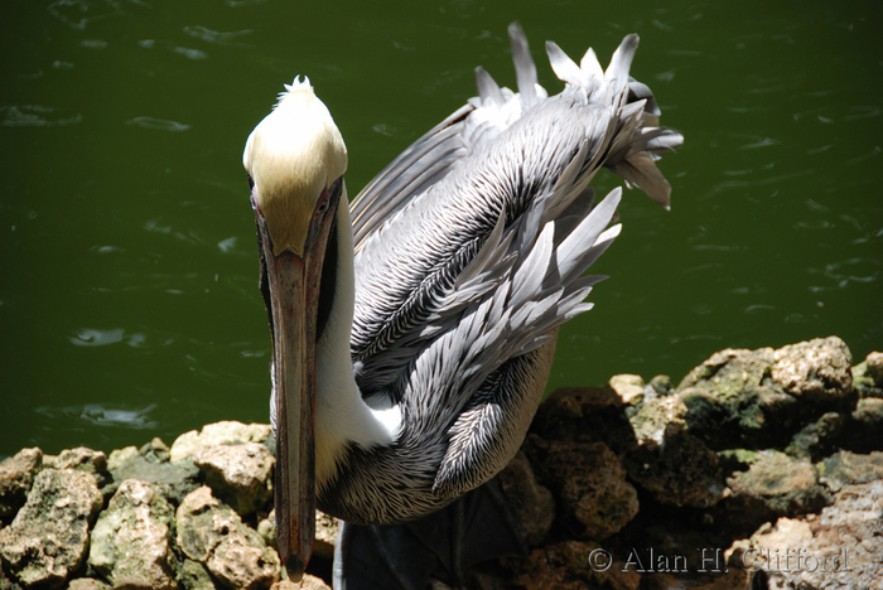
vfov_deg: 7.1
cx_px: 442
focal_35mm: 195
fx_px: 4787
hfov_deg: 10.5
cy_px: 295
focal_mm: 130
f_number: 5.6
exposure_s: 1/320
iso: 100
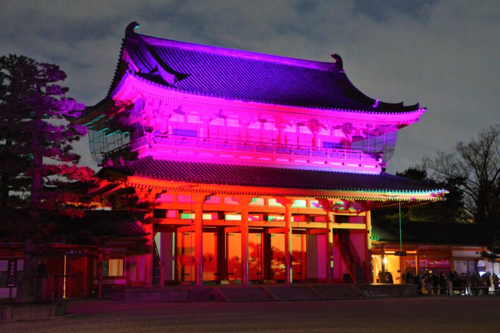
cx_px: 250
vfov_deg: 25.7
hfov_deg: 37.9
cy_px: 166
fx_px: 729
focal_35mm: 52
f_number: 4.5
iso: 3200
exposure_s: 1/4
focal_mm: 35
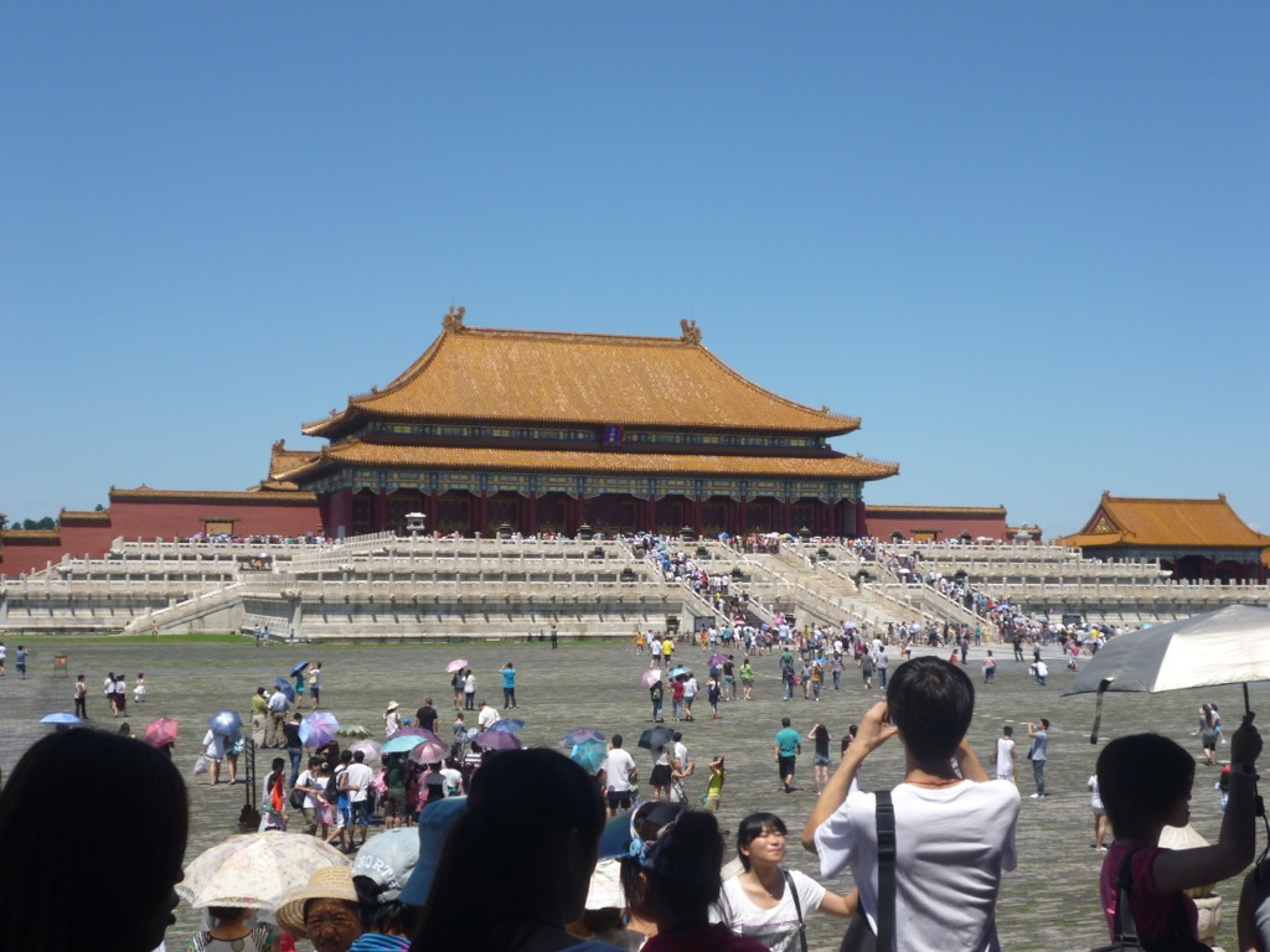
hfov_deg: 39.7
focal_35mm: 48
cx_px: 635
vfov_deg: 30.3
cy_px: 476
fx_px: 1761
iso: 100
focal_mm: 8.6
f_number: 13
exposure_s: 1/100
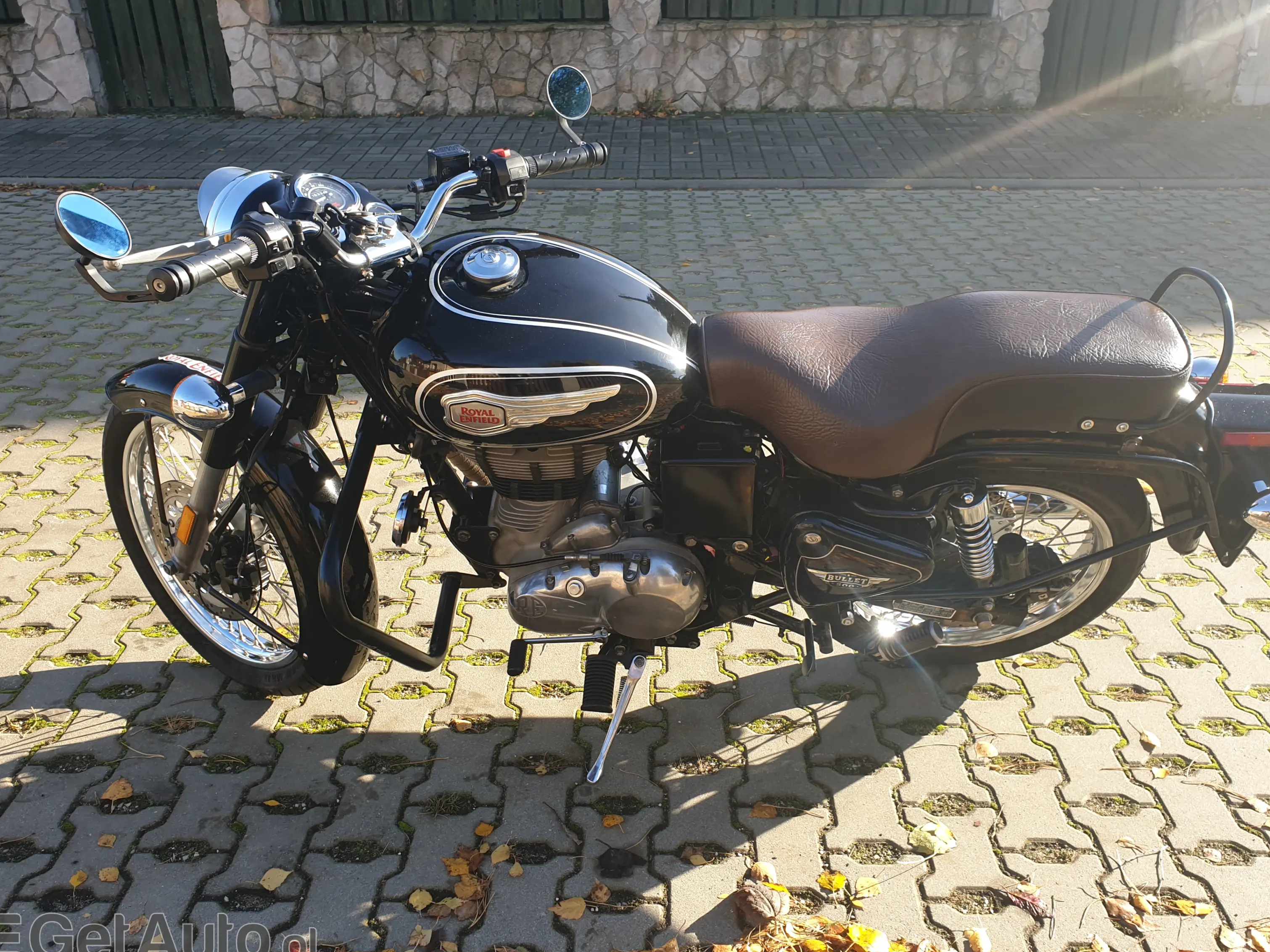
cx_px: 650
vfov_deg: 49.7
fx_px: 1027
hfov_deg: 63.4
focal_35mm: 28
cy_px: 465
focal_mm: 4.3
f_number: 2.4
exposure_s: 1/288
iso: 50
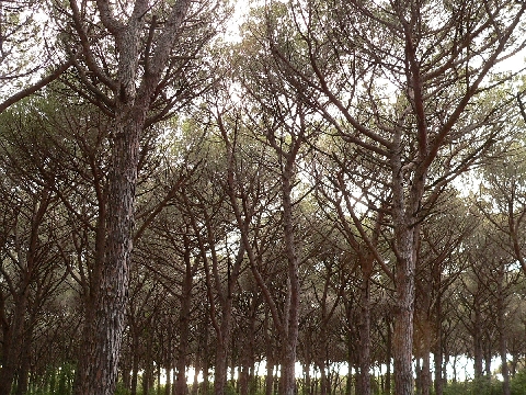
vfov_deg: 39.7
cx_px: 263
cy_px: 198
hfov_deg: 51.4
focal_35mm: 36
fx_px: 547
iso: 200
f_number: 2.8
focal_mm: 6
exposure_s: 1/60
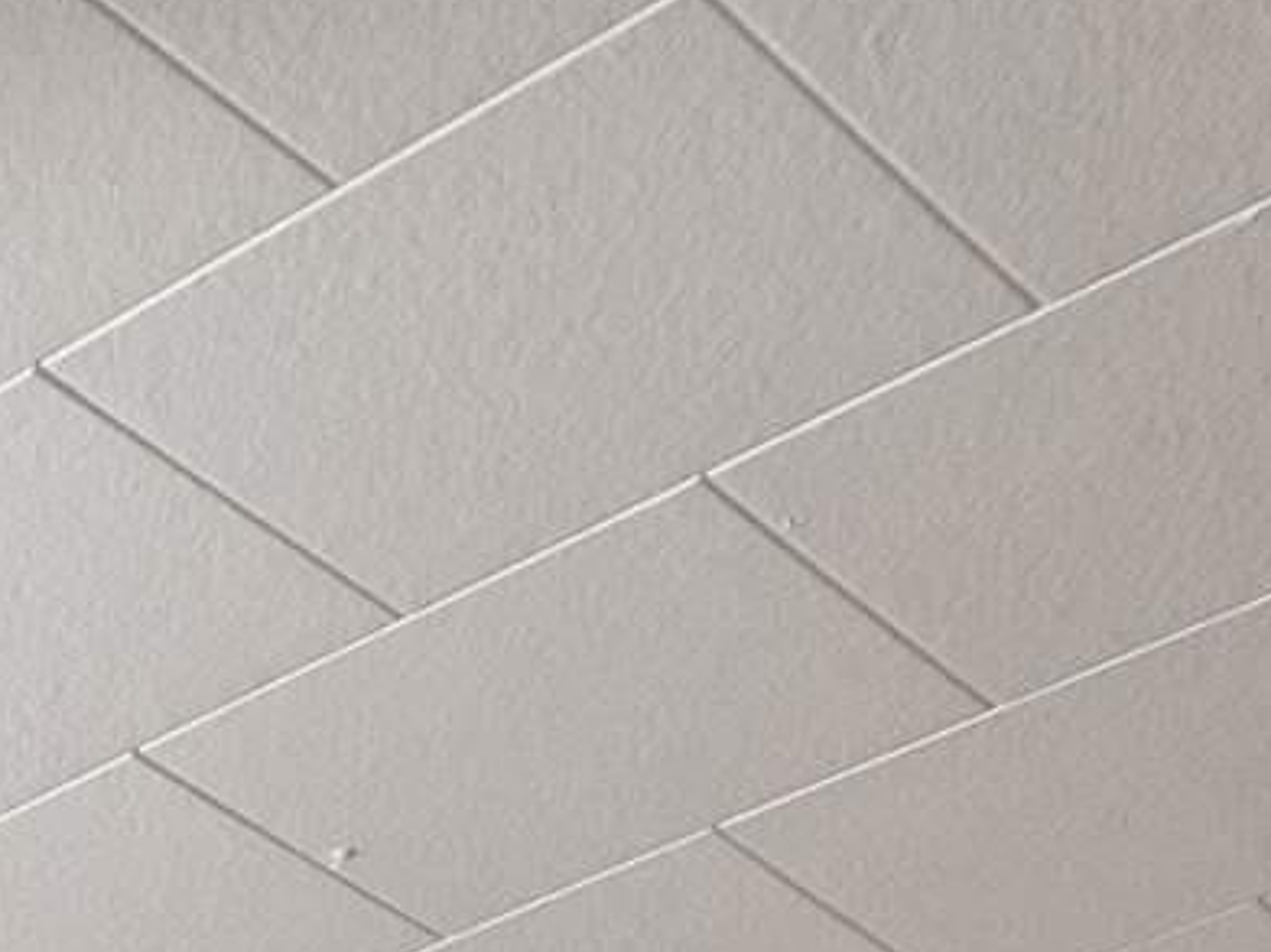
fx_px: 4038
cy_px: 3096
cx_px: -1004
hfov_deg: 15.4
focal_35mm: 110
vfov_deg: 9.5
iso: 200
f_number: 2.8
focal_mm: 7
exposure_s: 1/6
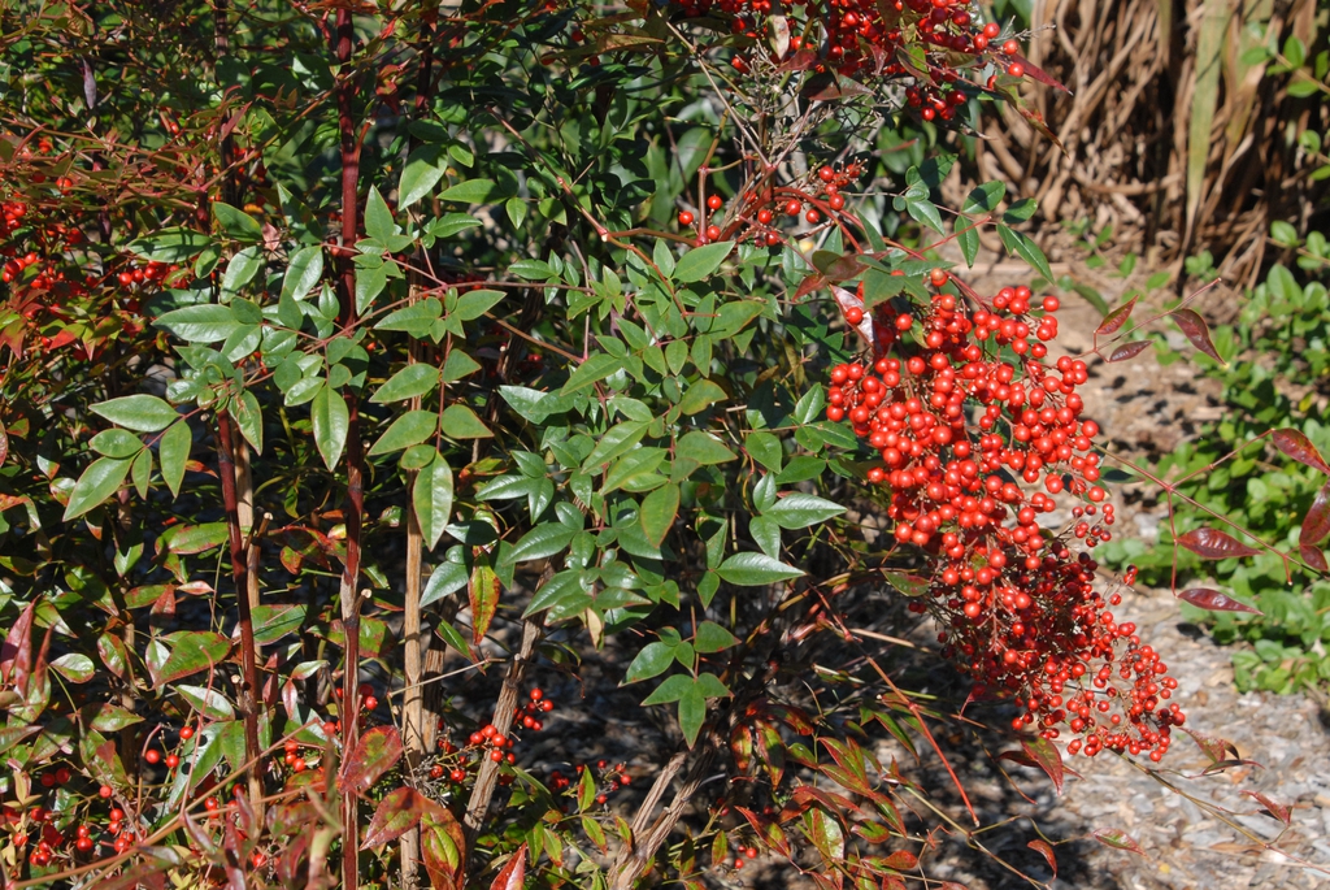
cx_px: 665
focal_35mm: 69
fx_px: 2552
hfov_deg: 29.2
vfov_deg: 19.8
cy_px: 445
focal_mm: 46
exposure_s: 1/320
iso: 400
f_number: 9
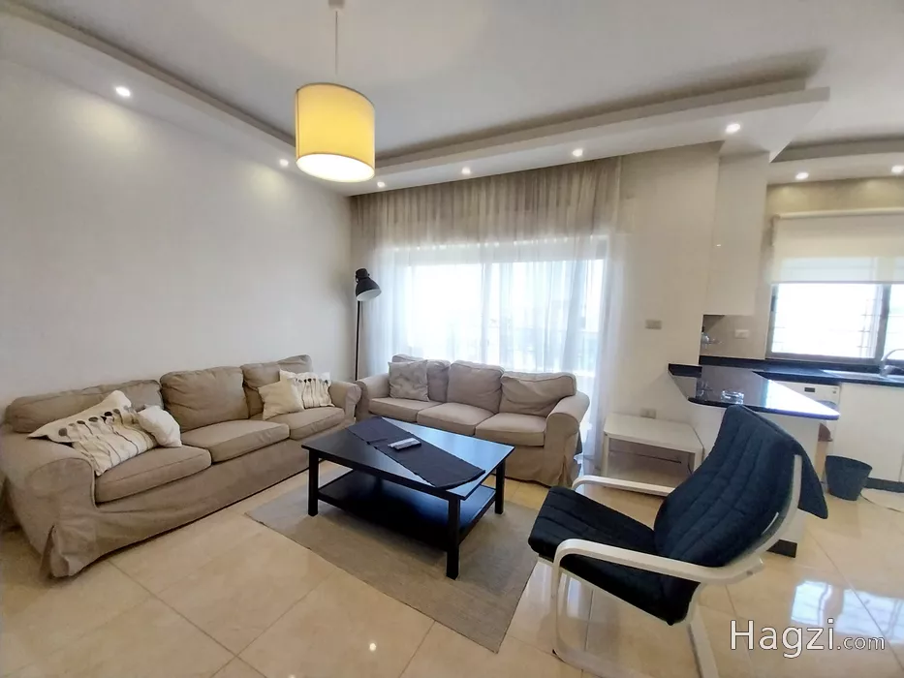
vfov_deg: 89.9
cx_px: 452
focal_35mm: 13
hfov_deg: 106.2
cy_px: 339
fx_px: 340
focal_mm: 1.3
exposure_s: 1/50
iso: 200
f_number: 2.2
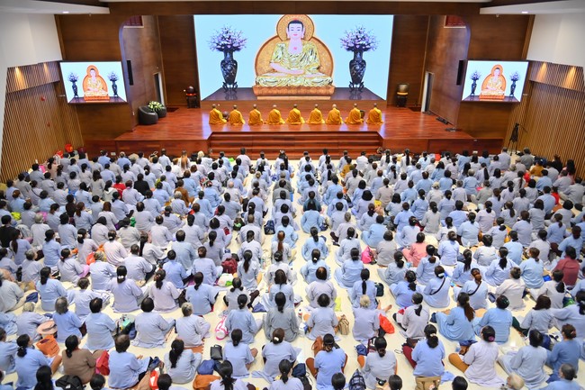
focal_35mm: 24
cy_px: 195
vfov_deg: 53.1
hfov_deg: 73.8
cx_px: 292
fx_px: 390
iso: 1250
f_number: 4.5
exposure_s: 1/100
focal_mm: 24
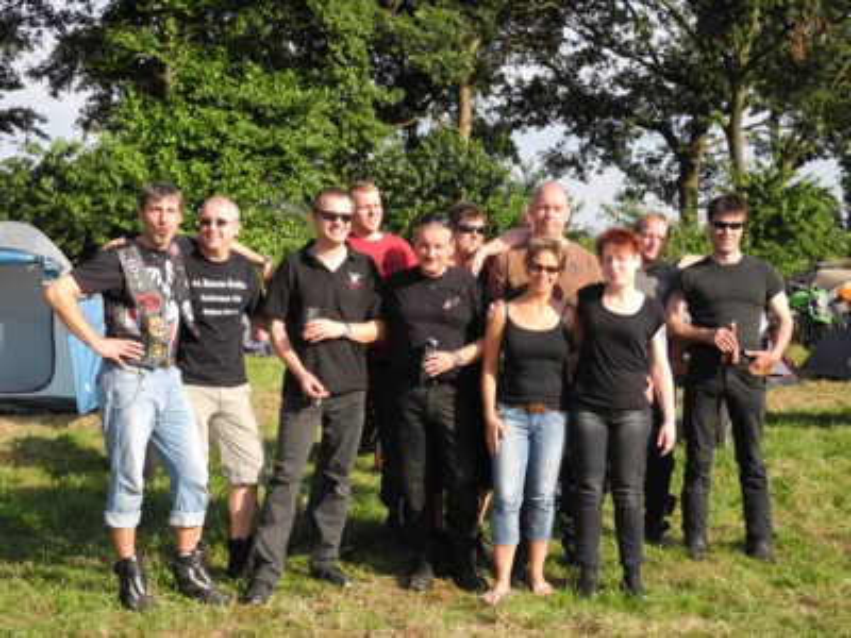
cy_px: 319
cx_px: 426
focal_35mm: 61
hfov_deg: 31.7
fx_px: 1500
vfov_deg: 24.0
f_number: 3.5
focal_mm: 13
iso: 100
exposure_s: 1/505
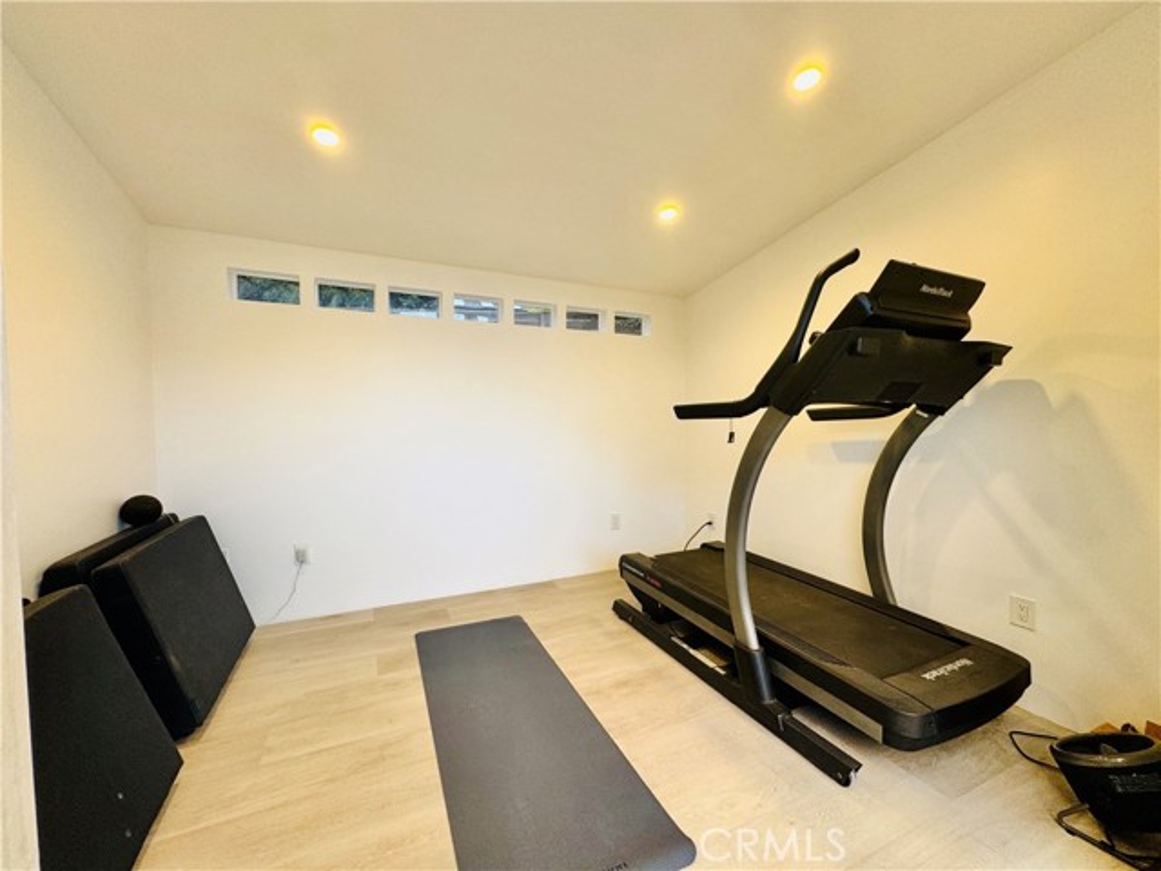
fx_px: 470
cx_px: 580
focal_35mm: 14
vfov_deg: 85.7
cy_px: 436
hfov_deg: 102.1
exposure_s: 1/99
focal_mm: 2.22
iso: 100
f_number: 2.2
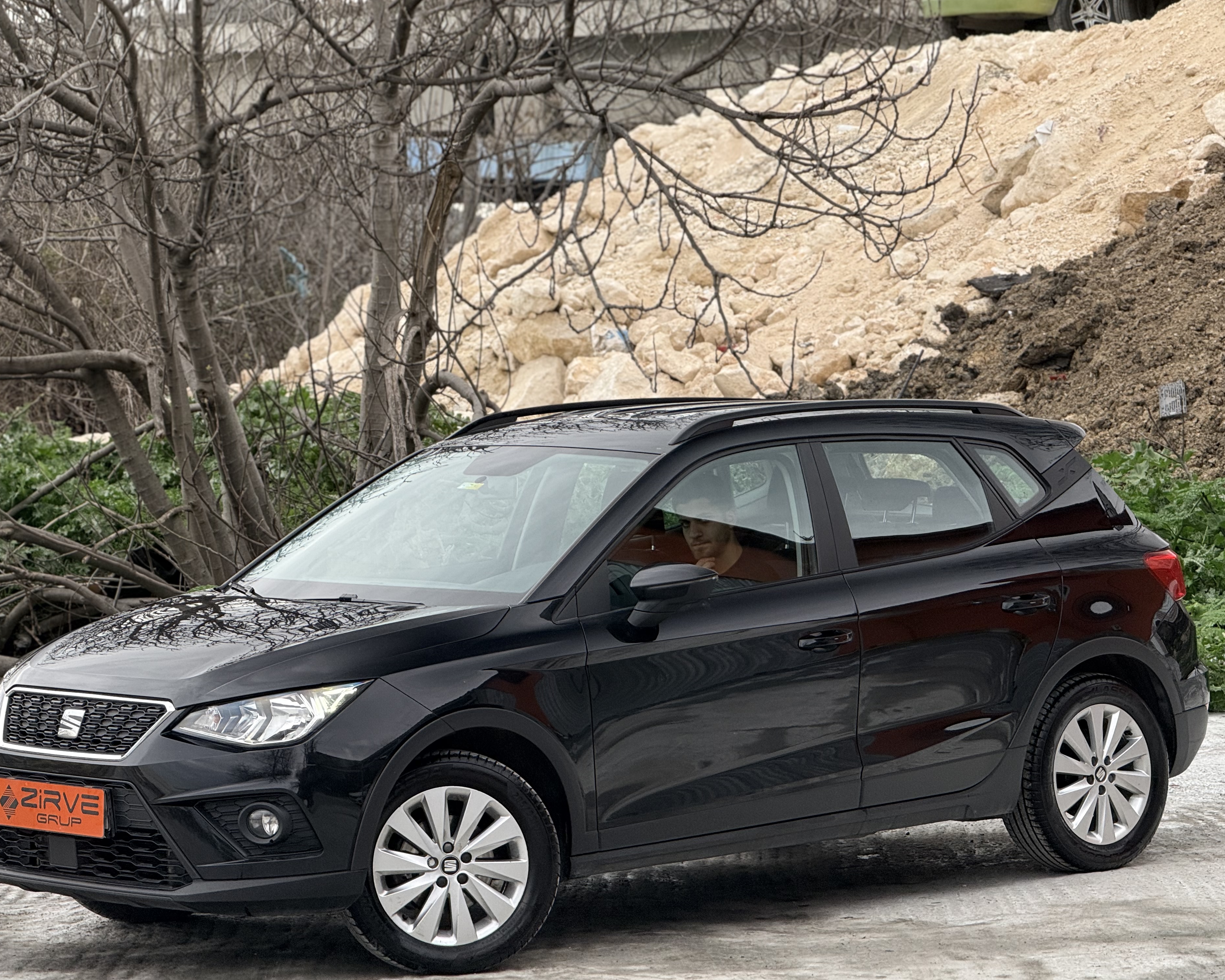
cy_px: 491
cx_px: 578
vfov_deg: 12.2
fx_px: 4569
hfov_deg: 15.3
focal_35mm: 126
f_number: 2.8
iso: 64
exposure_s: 1/99
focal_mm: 15.66
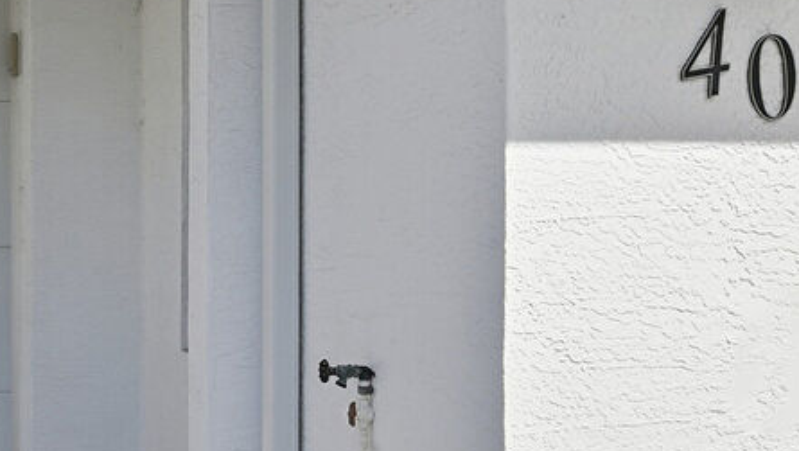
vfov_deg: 15.1
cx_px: -23
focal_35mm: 80
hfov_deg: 25.1
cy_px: 210
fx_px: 1696
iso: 200
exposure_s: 1/1000
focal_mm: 14
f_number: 8
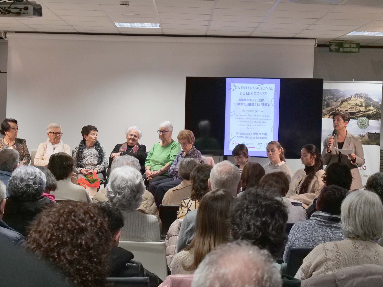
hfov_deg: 27.0
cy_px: 144
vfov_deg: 20.4
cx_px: 192
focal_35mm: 72
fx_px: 797
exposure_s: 1/80
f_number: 5.3
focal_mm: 36
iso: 1600
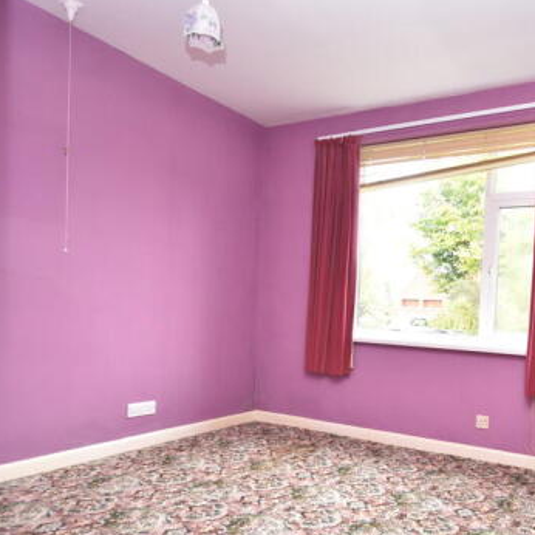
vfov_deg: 55.2
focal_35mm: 29
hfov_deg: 54.0
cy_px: 321
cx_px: 375
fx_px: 507
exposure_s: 1/125
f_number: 4.5
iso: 1000
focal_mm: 12
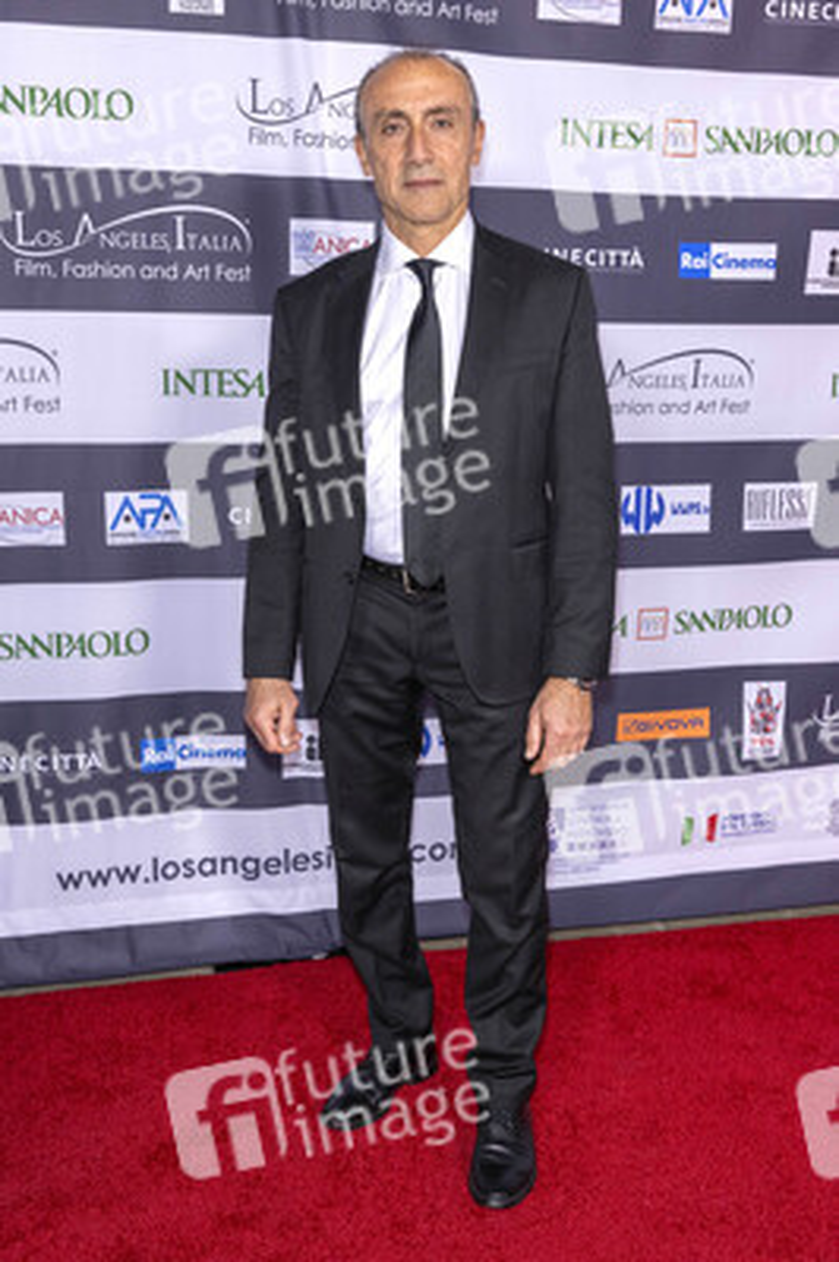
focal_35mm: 31
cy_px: 631
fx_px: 1086
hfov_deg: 42.3
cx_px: 420
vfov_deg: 60.3
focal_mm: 31
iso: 800
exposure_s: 1/200
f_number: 5.6
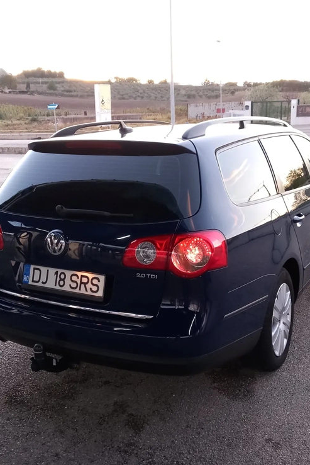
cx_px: 165
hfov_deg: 35.1
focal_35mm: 38
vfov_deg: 50.7
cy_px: 232
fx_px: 491
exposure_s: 1/33.3
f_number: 1.8
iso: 200
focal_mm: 4
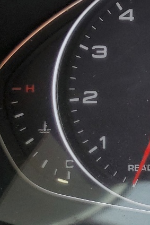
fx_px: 637
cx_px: 396
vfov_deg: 19.7
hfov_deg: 10.7
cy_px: 28
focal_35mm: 102
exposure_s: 1/370
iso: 50
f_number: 1.5
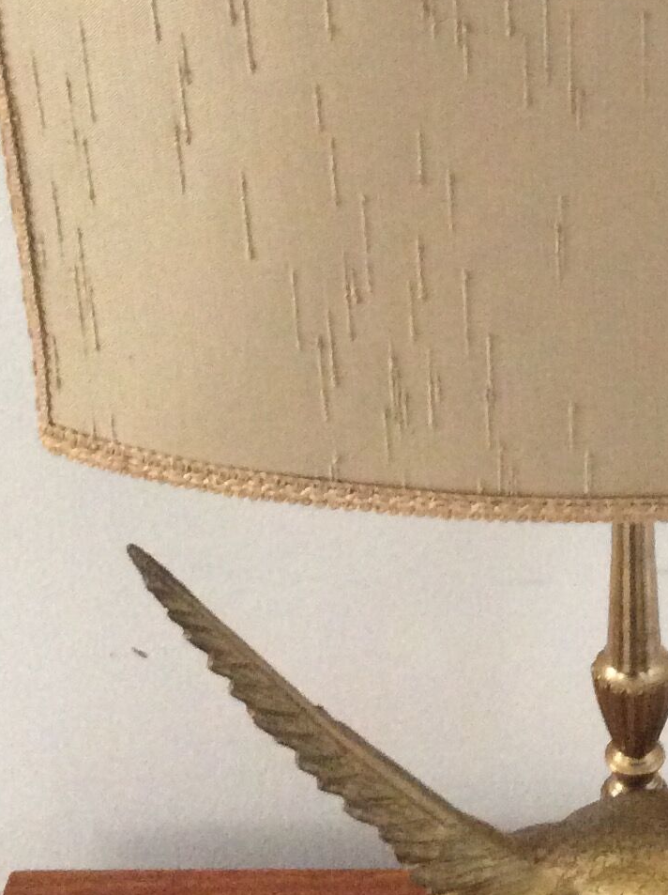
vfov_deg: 22.2
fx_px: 2244
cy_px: 155
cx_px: 605
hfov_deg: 16.7
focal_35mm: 87
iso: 250
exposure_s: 1/20
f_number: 2.4
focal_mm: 3.3
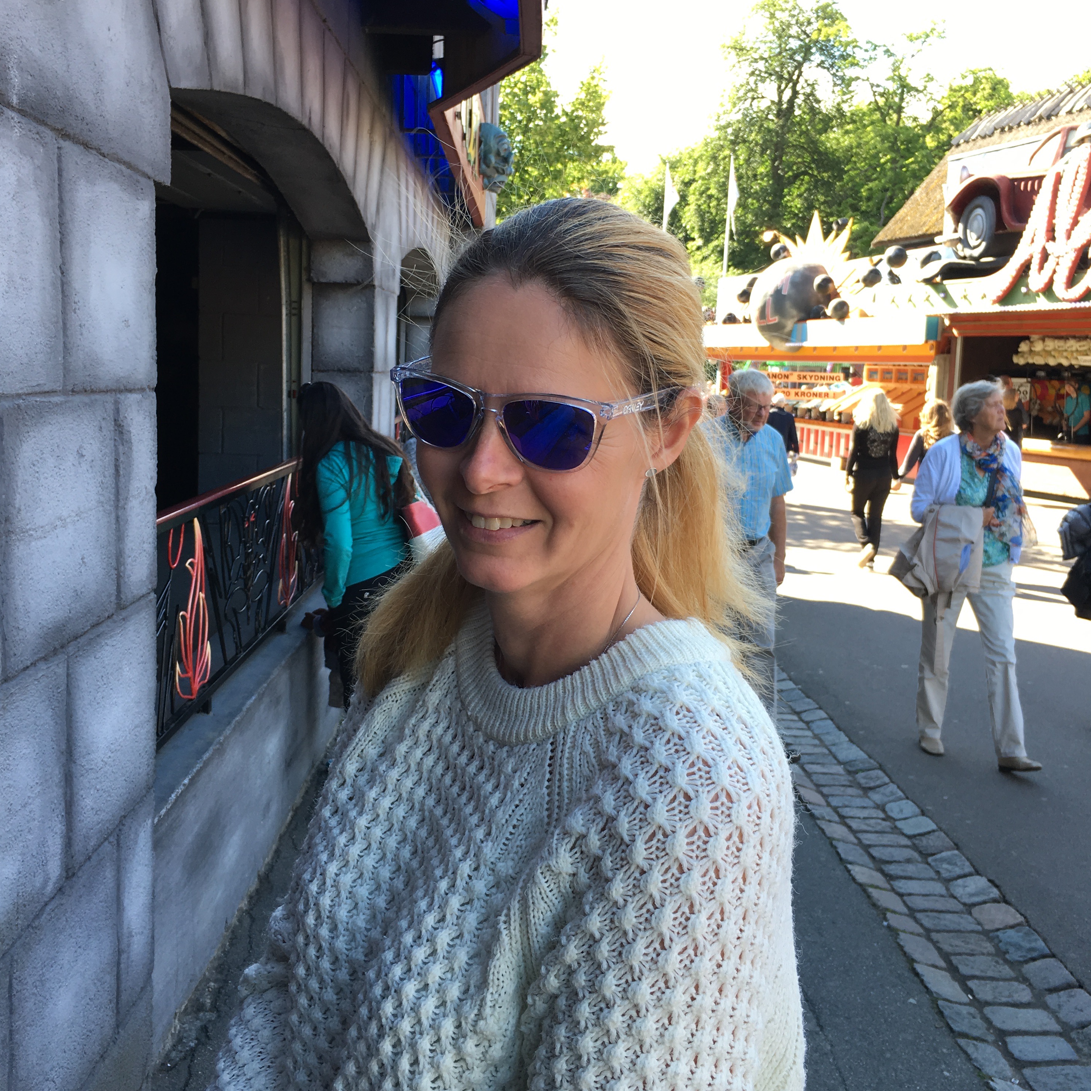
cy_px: 517
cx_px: 538
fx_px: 1248
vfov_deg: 47.2
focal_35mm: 35
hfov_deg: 47.2
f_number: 2.2
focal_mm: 4.15
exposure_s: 1/111
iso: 25
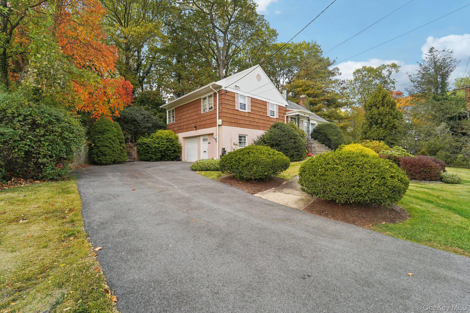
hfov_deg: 104.3
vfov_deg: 81.2
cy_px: 156
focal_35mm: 14
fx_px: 183
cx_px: 235
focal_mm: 14
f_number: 8
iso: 400
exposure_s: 1/200
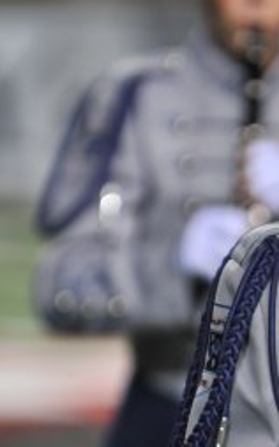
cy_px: 383
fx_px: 8813
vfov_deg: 2.9
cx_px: 322
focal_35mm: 724
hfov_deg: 1.8
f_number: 2.8
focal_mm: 200
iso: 800
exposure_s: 1/320
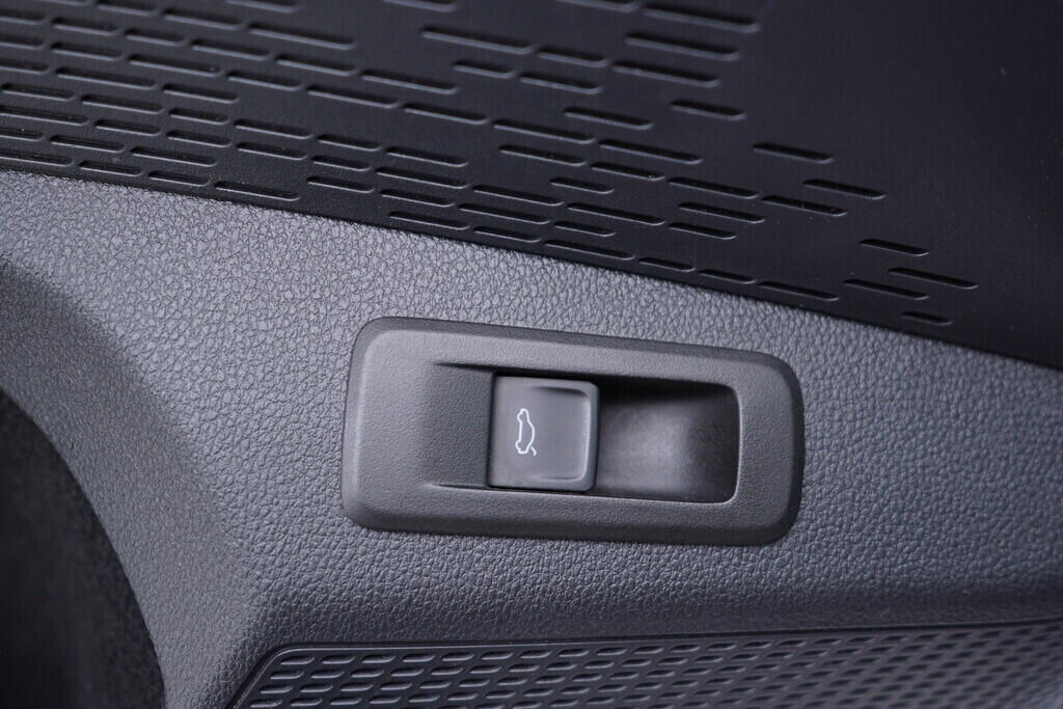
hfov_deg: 53.1
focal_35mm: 36
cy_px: 354
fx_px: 1063
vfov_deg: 36.9
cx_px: 532
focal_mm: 24
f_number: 2.8
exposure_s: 1/40
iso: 200
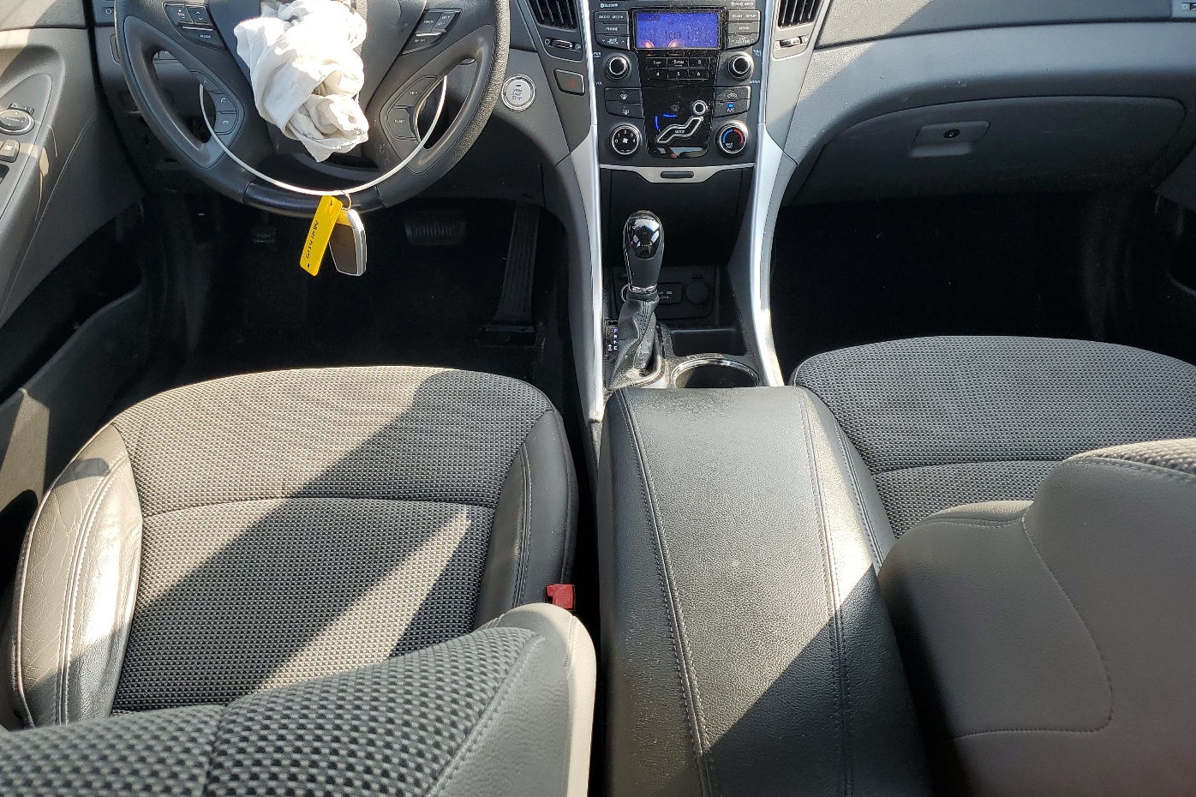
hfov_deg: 60.3
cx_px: 595
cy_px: 308
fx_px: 1030
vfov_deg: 42.0
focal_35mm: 31
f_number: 1.5
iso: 50
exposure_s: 1/357
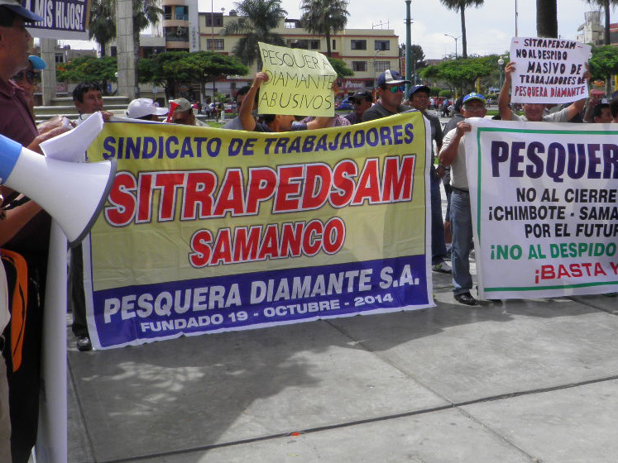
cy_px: 197
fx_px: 857
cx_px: 376
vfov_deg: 30.2
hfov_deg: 39.5
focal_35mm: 48
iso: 50
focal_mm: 4.9
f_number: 5.7
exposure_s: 1/320
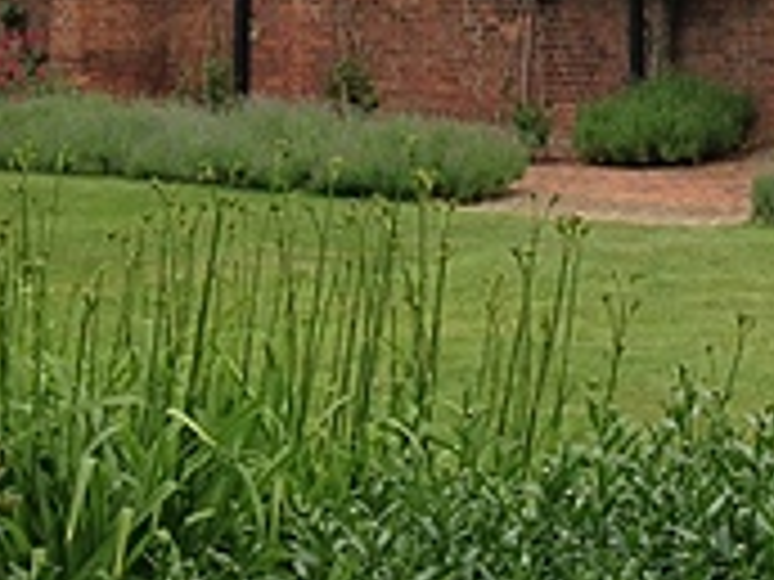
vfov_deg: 11.6
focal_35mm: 123
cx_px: 738
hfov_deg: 15.8
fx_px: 2750
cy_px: -238
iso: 50
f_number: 2.4
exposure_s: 1/484
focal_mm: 4.13
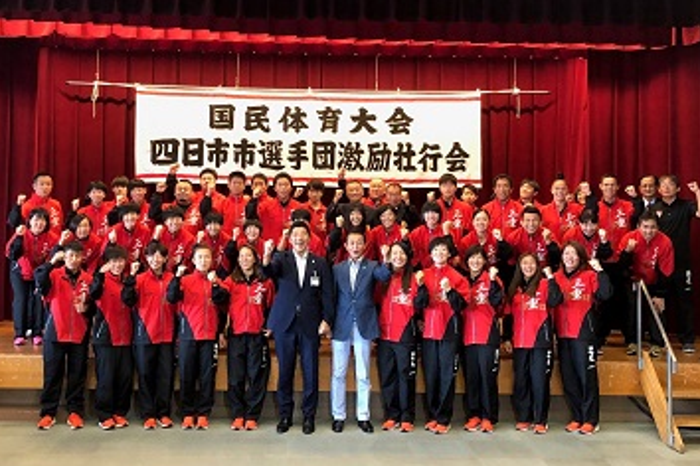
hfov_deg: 61.9
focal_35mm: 30
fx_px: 583
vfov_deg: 43.6
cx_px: 355
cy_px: 221
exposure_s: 1/15
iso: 80
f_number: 1.8
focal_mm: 3.99
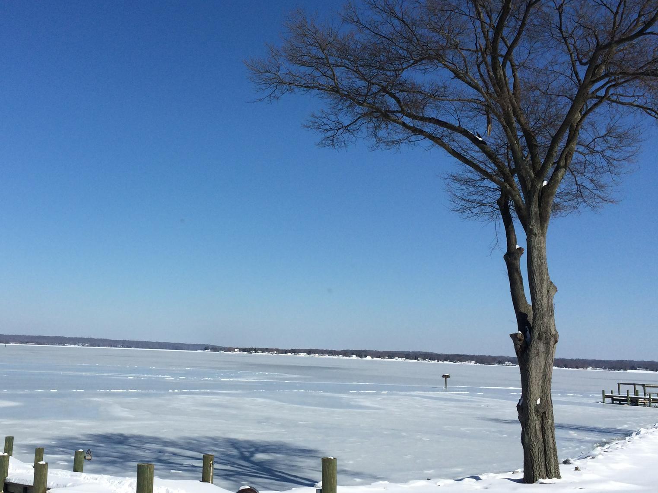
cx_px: 228
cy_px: 235
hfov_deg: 47.2
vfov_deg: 36.8
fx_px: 741
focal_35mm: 39
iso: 32
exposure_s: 1/4115
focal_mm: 4.15
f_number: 2.2
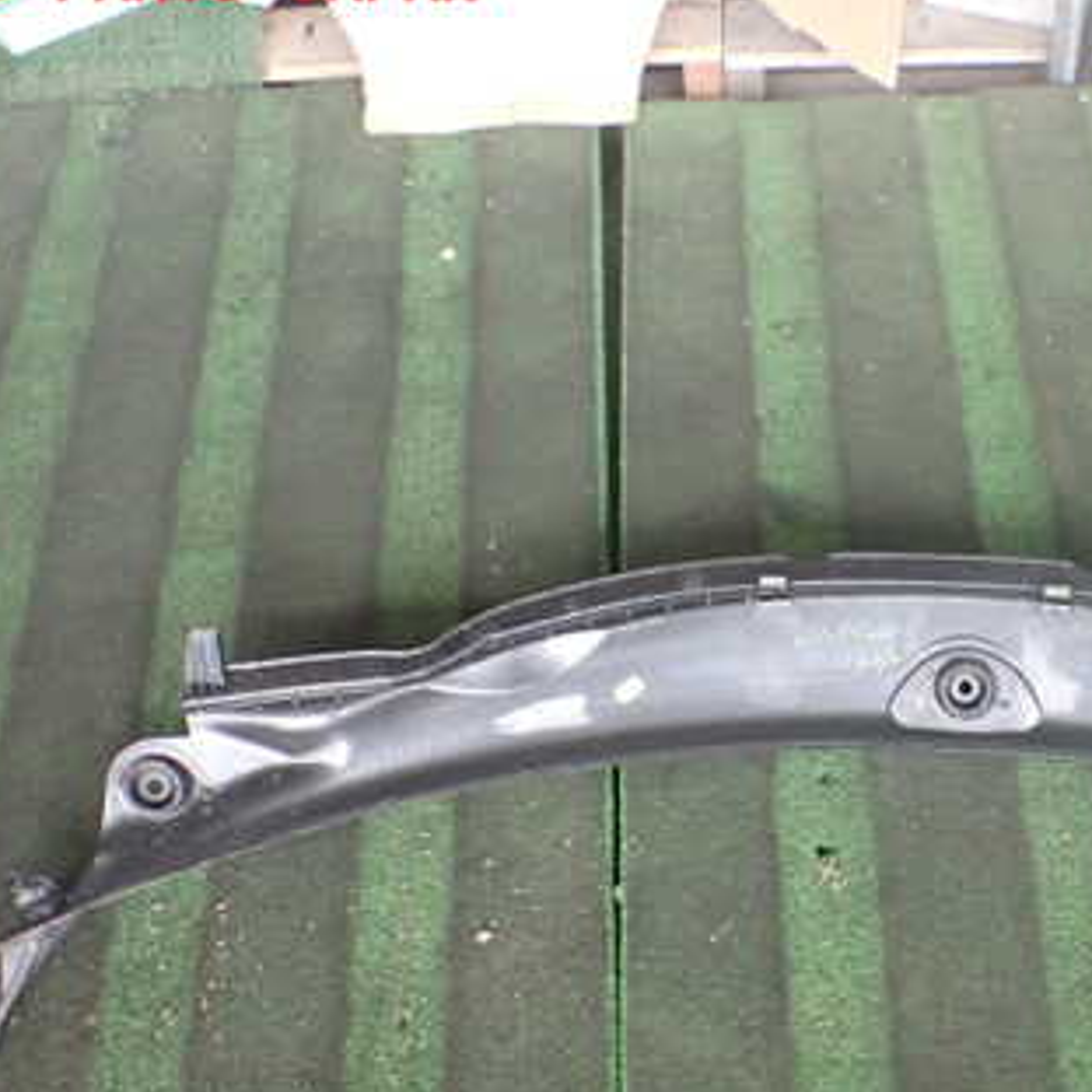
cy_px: 721
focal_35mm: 51
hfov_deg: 32.4
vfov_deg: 33.1
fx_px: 1820
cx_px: 892
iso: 800
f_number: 2.3
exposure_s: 1/80
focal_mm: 5.4
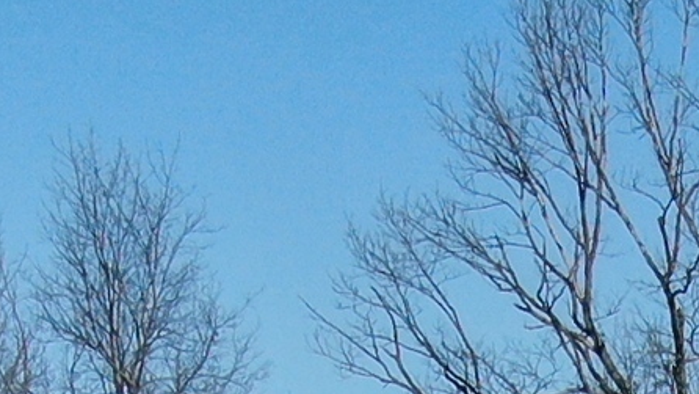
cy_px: 1777
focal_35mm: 180
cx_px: 849
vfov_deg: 5.5
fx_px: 3337
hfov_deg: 11.7
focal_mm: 4.39
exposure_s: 1/2500
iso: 110
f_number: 2.8
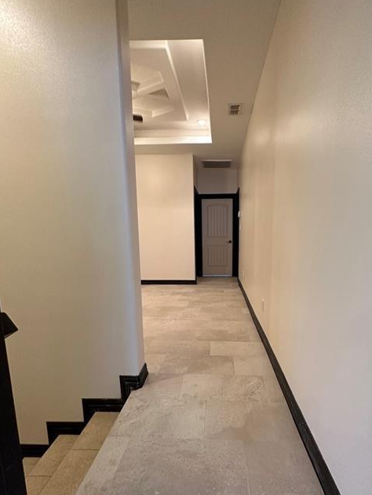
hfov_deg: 74.4
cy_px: 271
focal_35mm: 17
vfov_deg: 90.8
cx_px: 211
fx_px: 244
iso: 320
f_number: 2.2
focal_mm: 2.22
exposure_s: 1/60
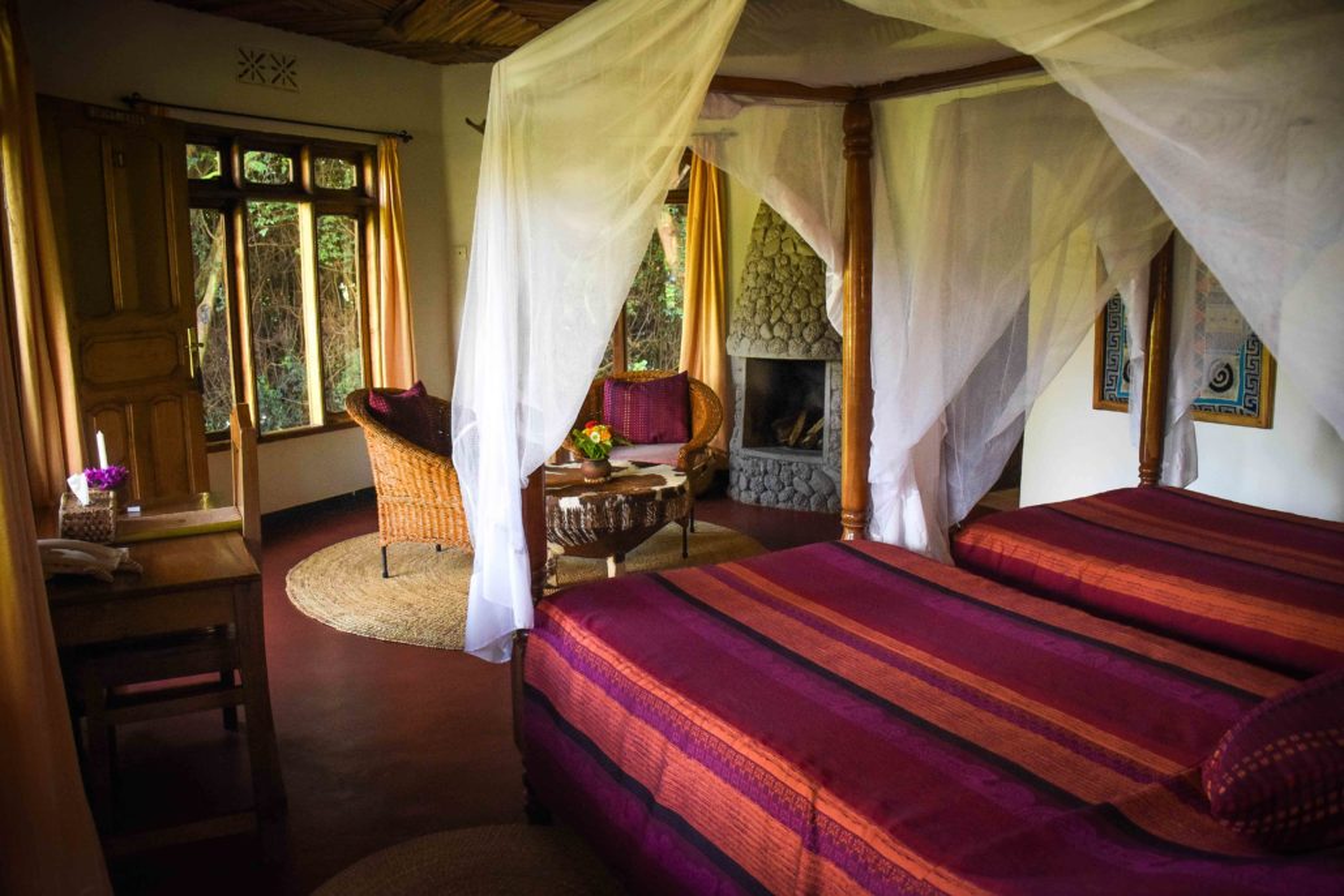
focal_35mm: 27
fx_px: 1008
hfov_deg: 67.4
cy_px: 448
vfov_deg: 47.9
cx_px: 672
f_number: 4
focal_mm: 18
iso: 1250
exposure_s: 1/250
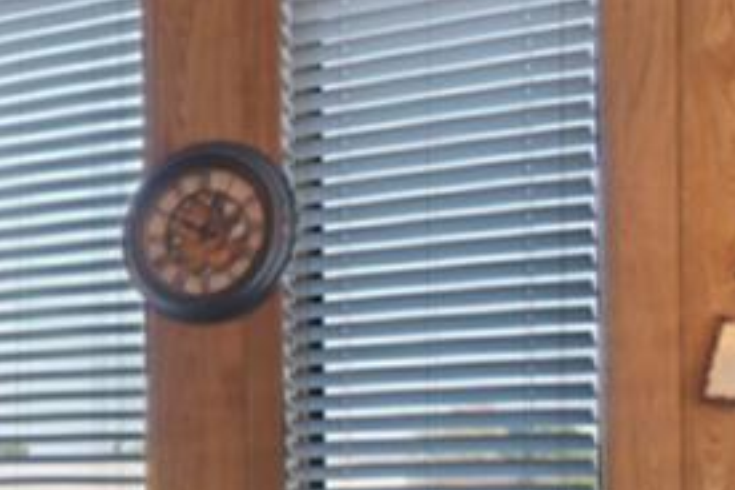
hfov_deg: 19.6
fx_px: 1776
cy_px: 605
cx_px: -434
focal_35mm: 87
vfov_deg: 15.1
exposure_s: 1/30
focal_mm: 16
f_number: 8
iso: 4000
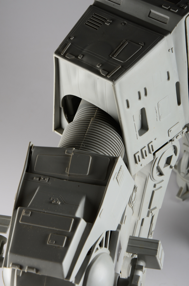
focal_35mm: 78
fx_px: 617
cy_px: 143
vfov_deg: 26.0
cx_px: 94
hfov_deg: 17.4
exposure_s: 1/200
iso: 100
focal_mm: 52
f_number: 13
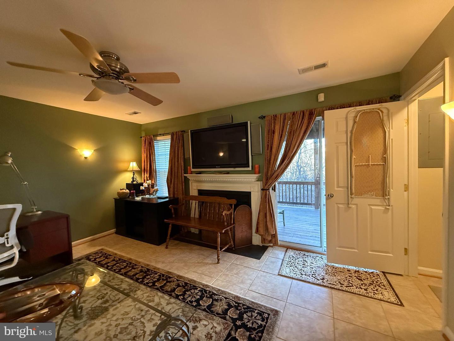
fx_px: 184
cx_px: 227
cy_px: 170
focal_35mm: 14
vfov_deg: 85.7
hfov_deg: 102.1
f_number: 2.2
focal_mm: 2.22
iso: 640
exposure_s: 1/60
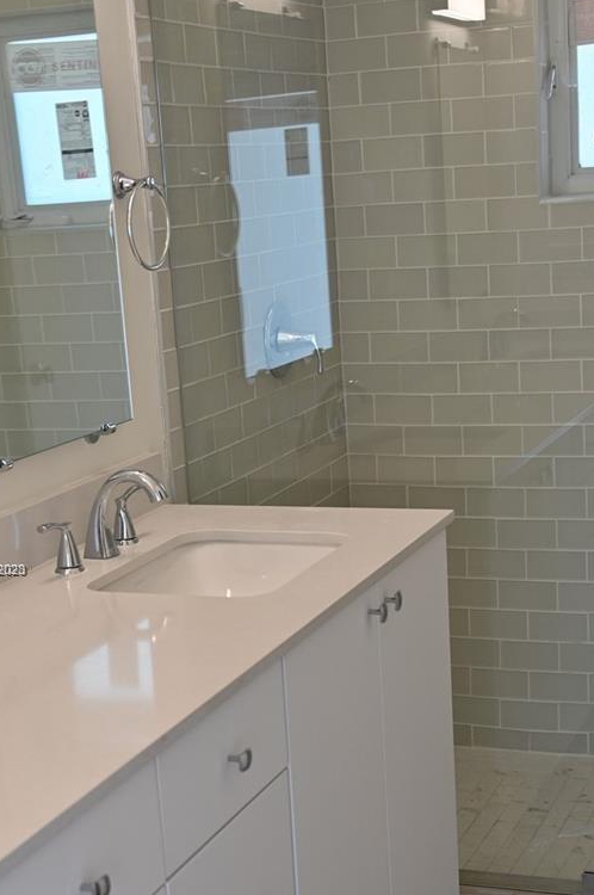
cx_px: 308
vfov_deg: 31.3
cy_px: 570
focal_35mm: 64
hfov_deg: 21.2
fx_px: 1588
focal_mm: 40
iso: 640
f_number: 4
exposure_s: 1/125
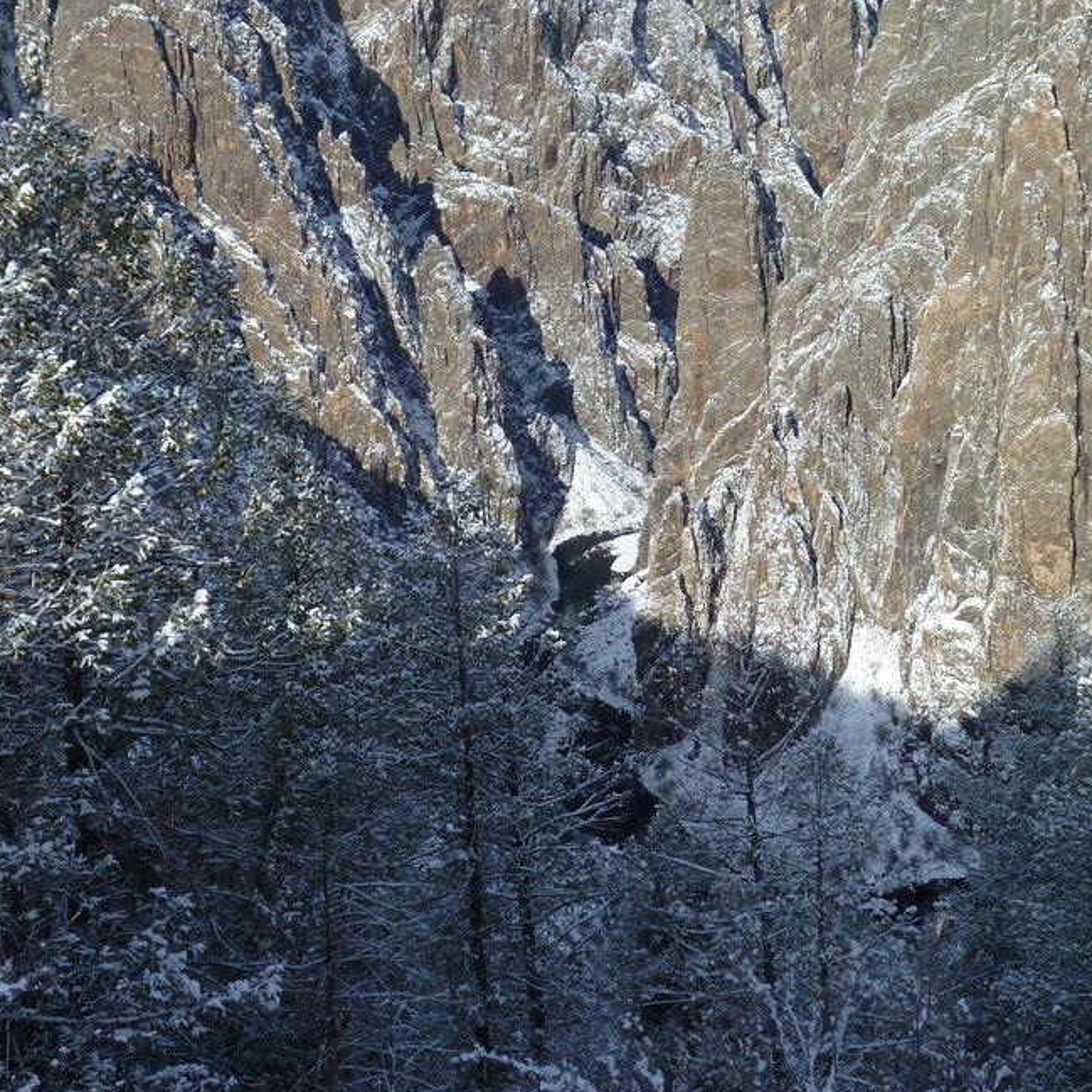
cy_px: 291
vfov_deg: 27.8
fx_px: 2177
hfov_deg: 28.2
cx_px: 554
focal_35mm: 61
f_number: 3.8
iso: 80
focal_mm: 6.3
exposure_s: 1/500
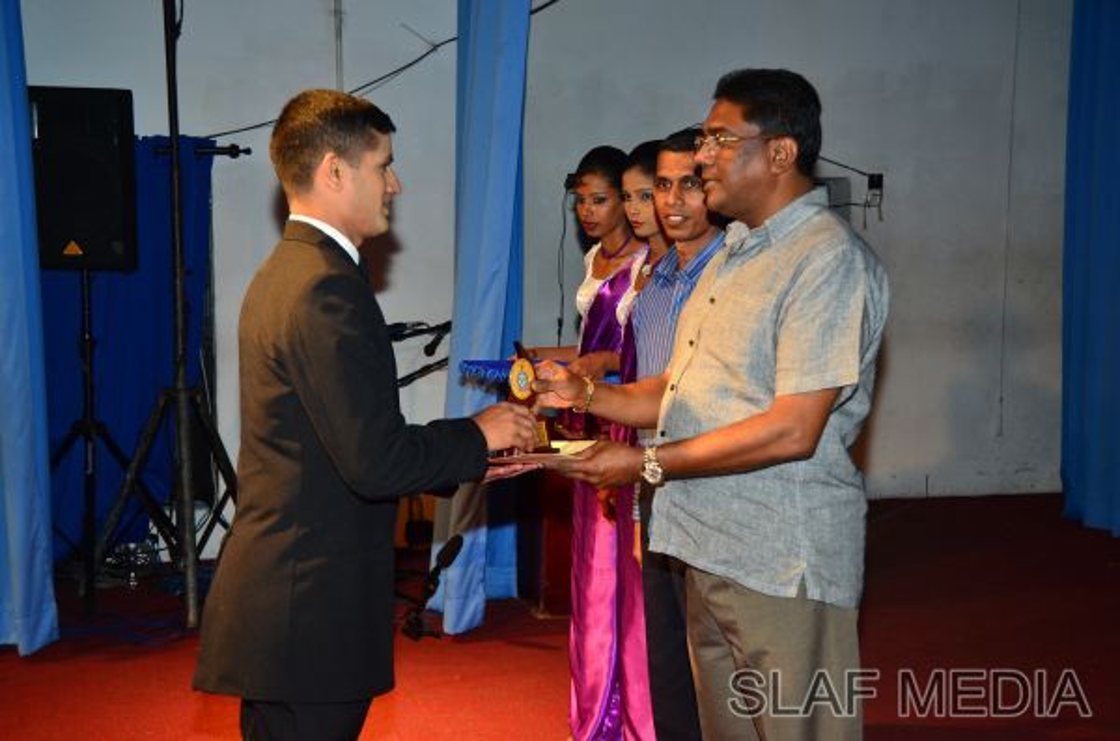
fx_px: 1629
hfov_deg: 37.9
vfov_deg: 25.6
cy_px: 370
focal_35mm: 52
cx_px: 560
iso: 400
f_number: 5
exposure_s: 1/60
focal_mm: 35
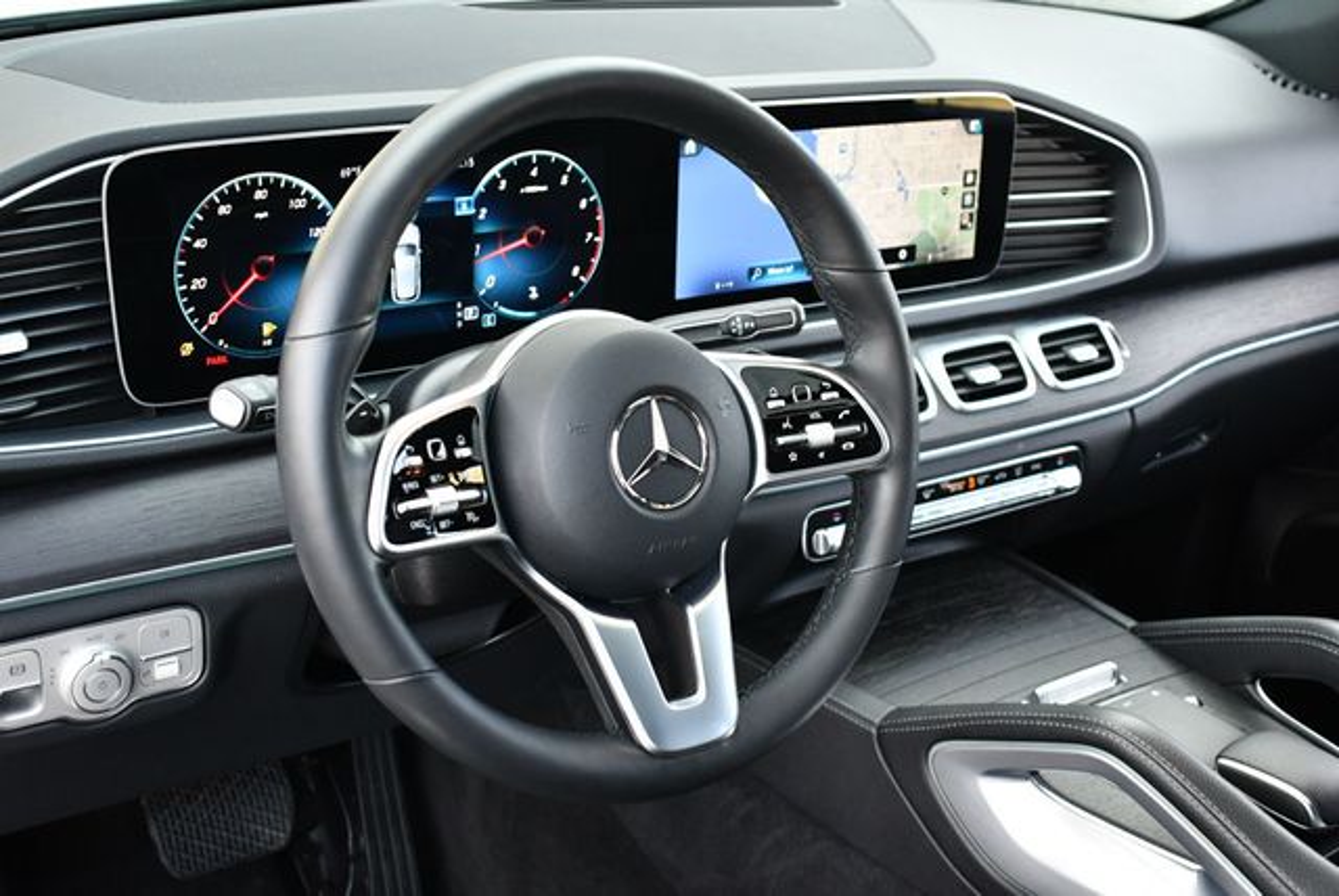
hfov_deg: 42.7
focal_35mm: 46
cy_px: 448
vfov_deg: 29.3
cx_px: 670
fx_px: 1712
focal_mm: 23
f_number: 3.8
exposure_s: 1/200
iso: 800
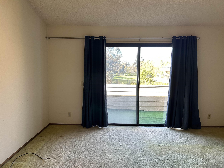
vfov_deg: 53.1
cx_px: 112
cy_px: 84
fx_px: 168
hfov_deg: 67.3
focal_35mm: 26
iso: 50
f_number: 1.5
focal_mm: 5.7
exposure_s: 1/120
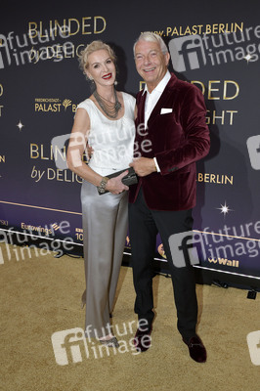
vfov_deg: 55.8
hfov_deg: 38.8
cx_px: 130
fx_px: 369
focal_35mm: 34
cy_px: 196
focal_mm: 34
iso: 1250
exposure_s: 1/250
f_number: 6.3
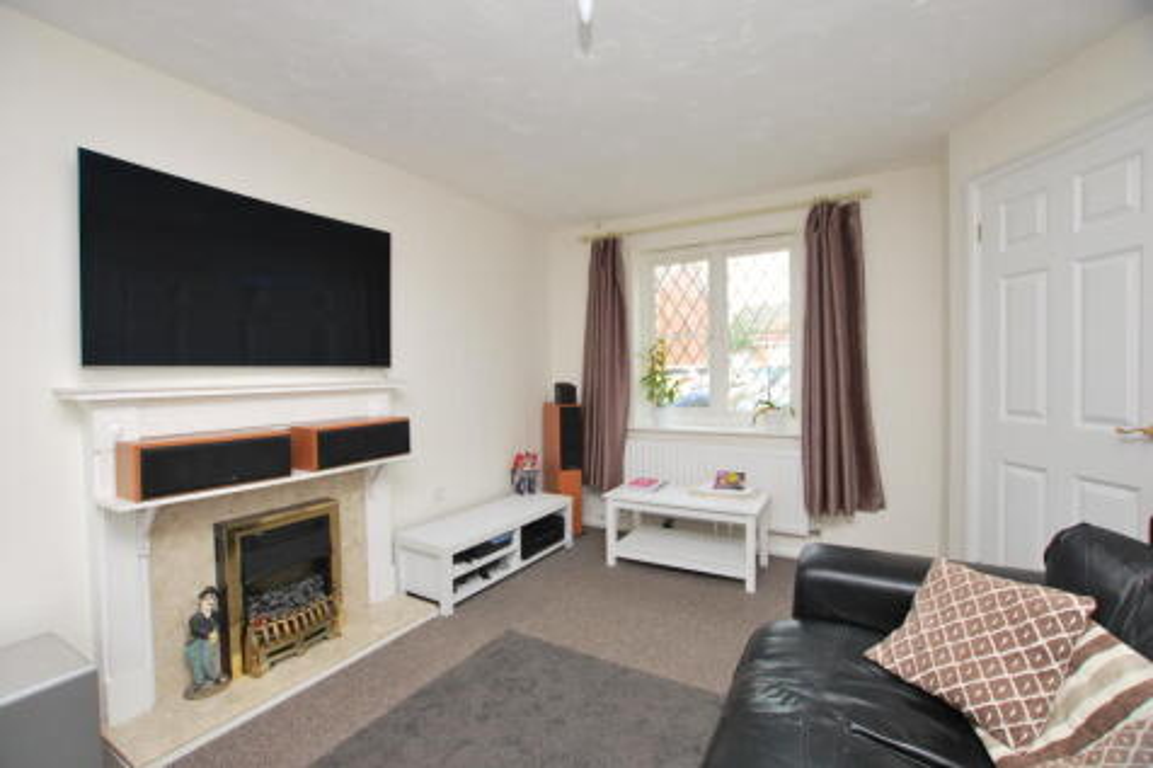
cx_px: 576
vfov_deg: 77.3
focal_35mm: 15
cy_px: 384
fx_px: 480
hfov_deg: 100.4
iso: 100
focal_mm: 10
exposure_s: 1/60
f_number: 4
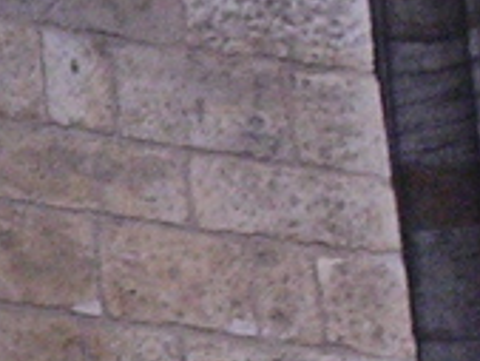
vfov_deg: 2.1
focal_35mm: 695
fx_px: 9644
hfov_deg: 2.8
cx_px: -494
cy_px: 173
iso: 354
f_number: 4.9
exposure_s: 1/60.1
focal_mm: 17.4
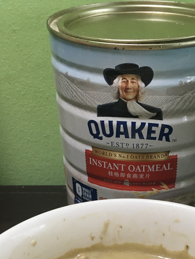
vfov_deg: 31.8
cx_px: 130
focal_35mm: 57
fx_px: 428
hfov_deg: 25.5
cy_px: 242
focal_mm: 4.15
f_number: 2.2
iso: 80
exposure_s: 1/33
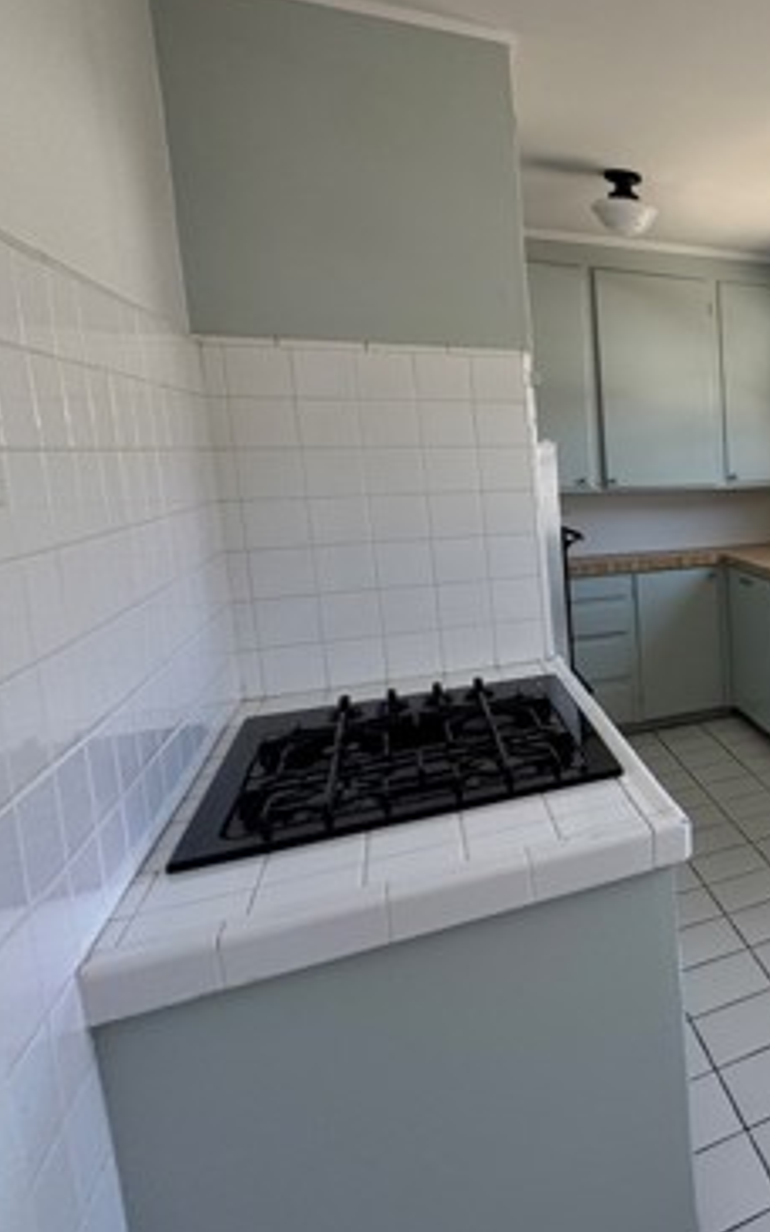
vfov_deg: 70.2
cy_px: 550
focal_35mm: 26
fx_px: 873
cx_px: 1037
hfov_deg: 32.9
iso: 40
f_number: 2.2
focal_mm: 2.22
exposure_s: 1/124
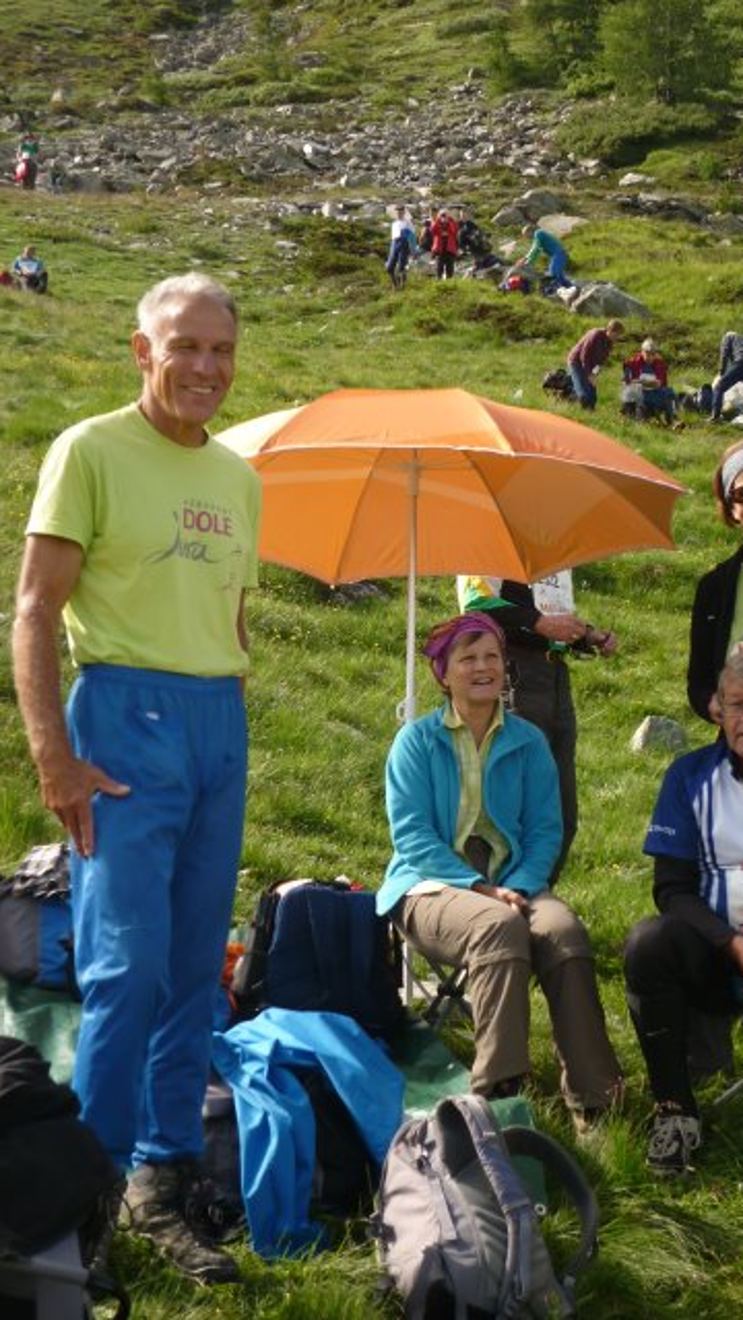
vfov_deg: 33.8
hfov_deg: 19.4
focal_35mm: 62
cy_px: 654
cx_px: 452
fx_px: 2172
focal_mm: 9.2
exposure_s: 1/400
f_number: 3.4
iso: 80
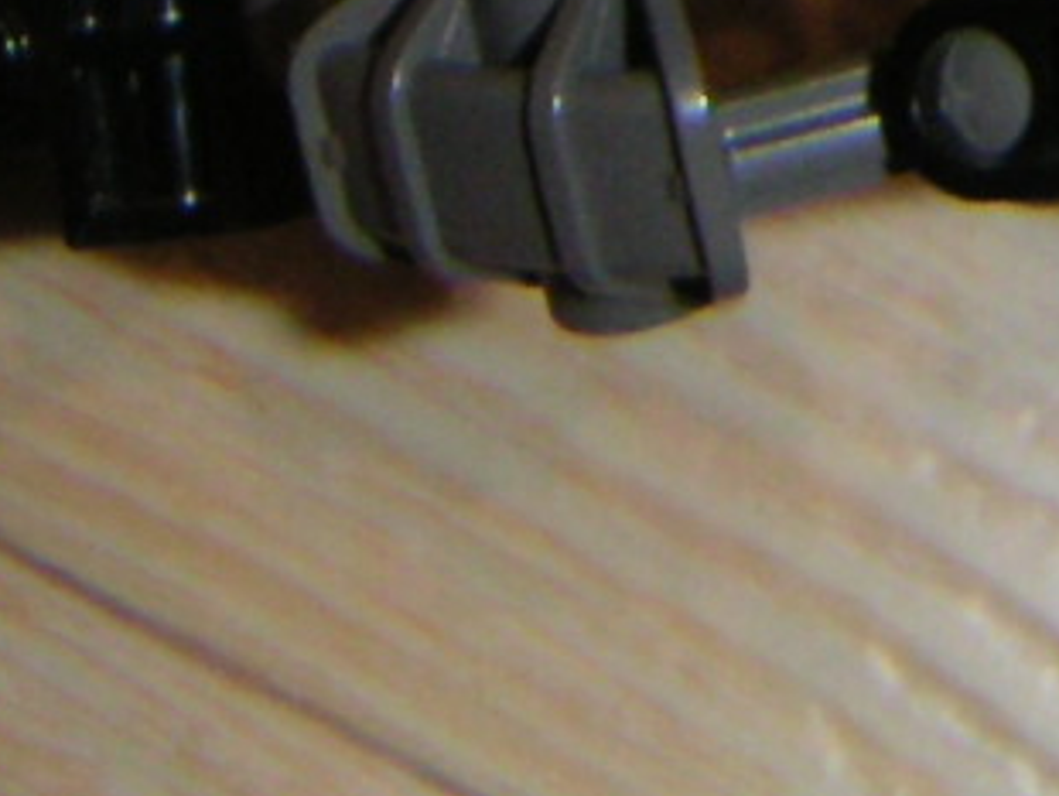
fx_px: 4929
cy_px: -820
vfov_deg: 8.7
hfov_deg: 11.7
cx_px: 1647
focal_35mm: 161
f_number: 6.7
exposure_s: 1/45
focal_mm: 5.1
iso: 200
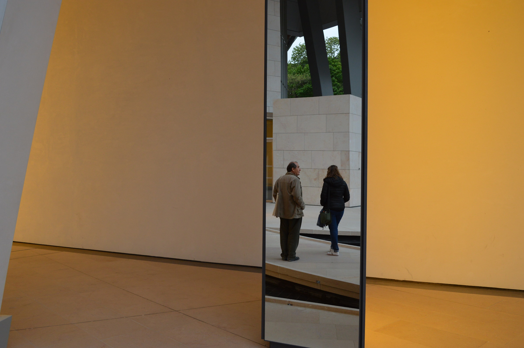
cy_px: 174
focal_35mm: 34
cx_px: 262
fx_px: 502
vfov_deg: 38.3
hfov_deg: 55.2
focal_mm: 23
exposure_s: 1/80
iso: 400
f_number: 4.5
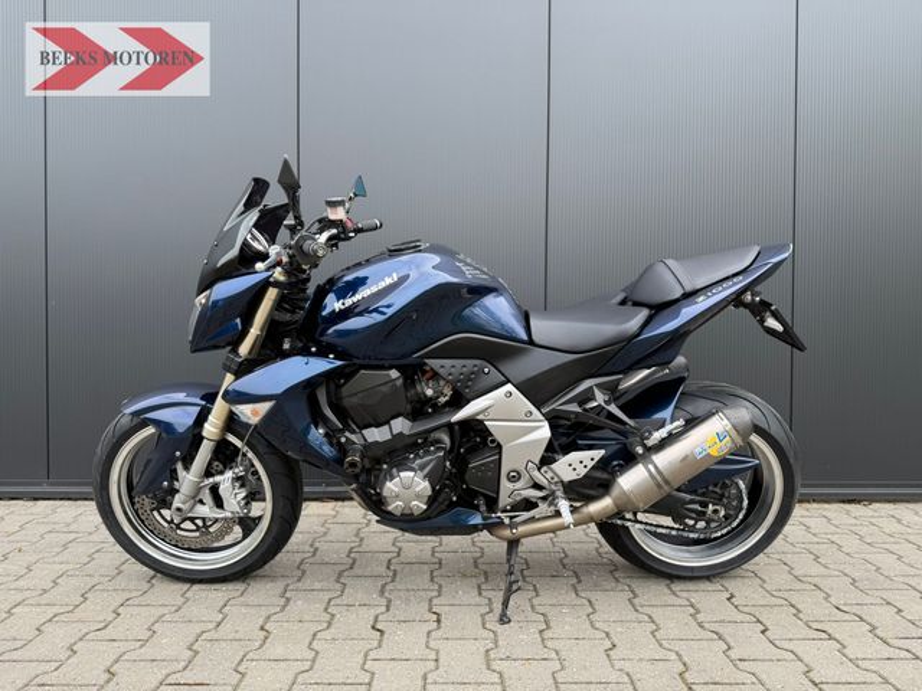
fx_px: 639
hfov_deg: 71.6
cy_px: 346
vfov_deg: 56.8
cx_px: 461
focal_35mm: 24
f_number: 1.78
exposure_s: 1/445
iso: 80
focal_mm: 6.76
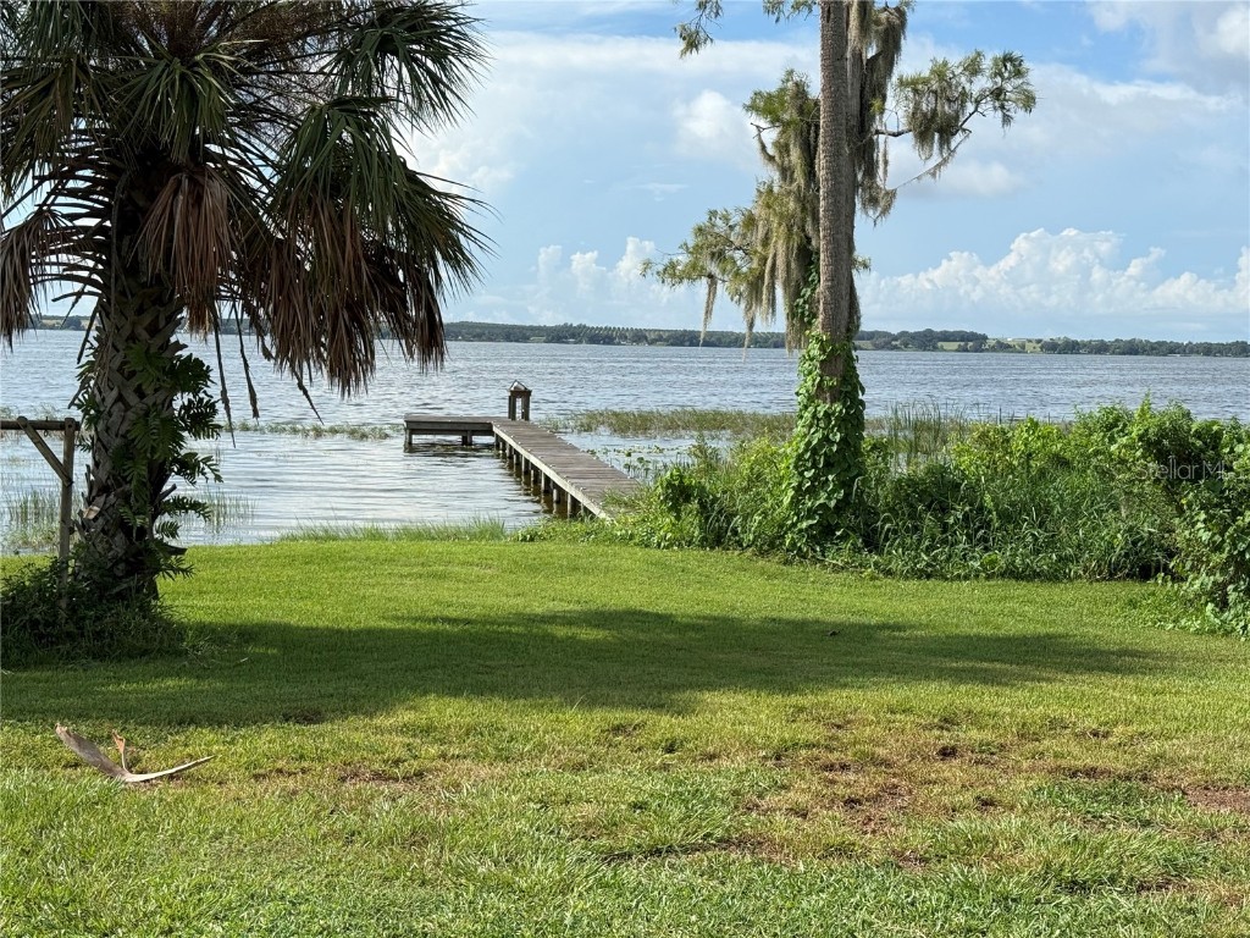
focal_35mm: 48
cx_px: 625
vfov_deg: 30.3
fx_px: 1733
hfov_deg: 39.7
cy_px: 469
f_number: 1.78
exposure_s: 1/4587
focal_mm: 6.76
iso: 64
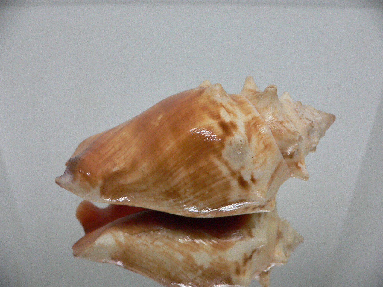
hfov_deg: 52.6
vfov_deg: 40.7
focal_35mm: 35
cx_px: 192
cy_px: 144
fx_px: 387
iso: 200
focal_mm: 4.6
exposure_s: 1/60
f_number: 2.8
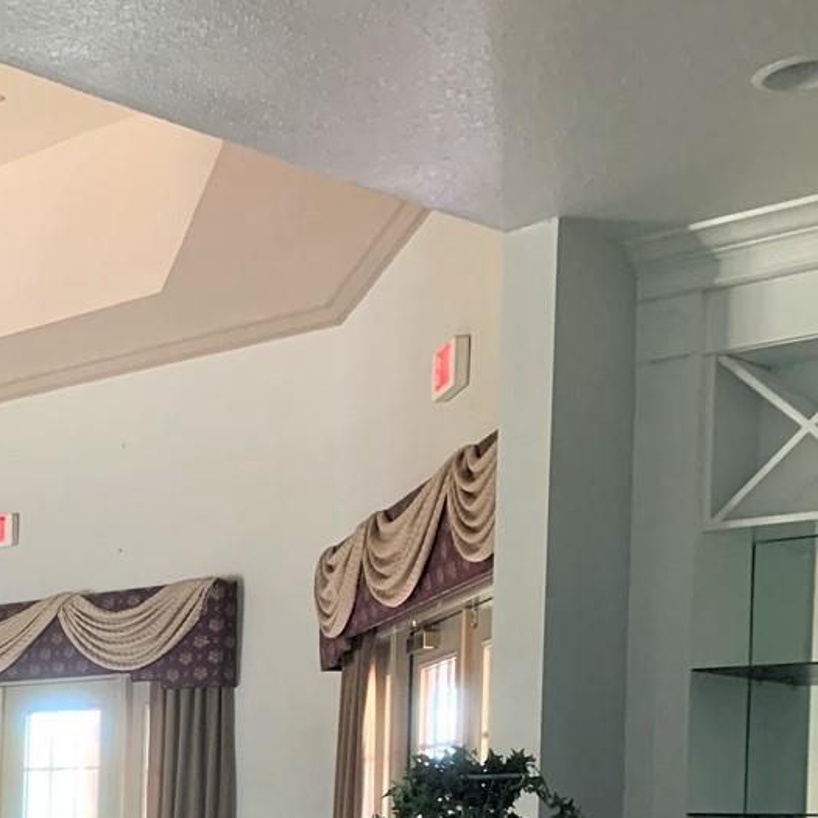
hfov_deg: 20.9
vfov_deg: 23.3
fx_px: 1871
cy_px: 873
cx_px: -416
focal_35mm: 70
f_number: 1.8
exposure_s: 1/60
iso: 250
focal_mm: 4.25
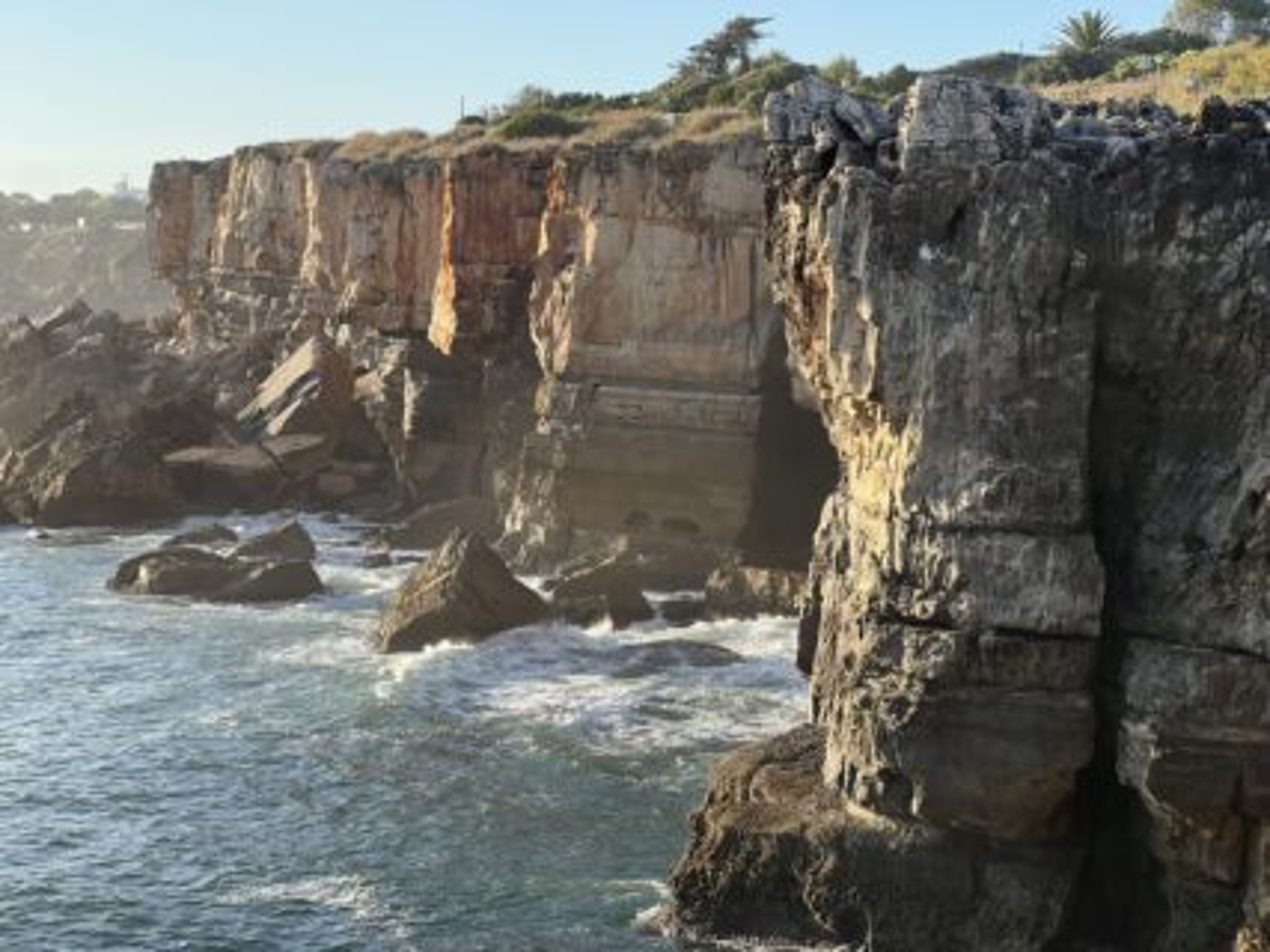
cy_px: 476
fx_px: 2824
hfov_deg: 25.3
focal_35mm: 77
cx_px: 635
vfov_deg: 19.1
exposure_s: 1/252
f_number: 2.8
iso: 32
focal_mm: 9
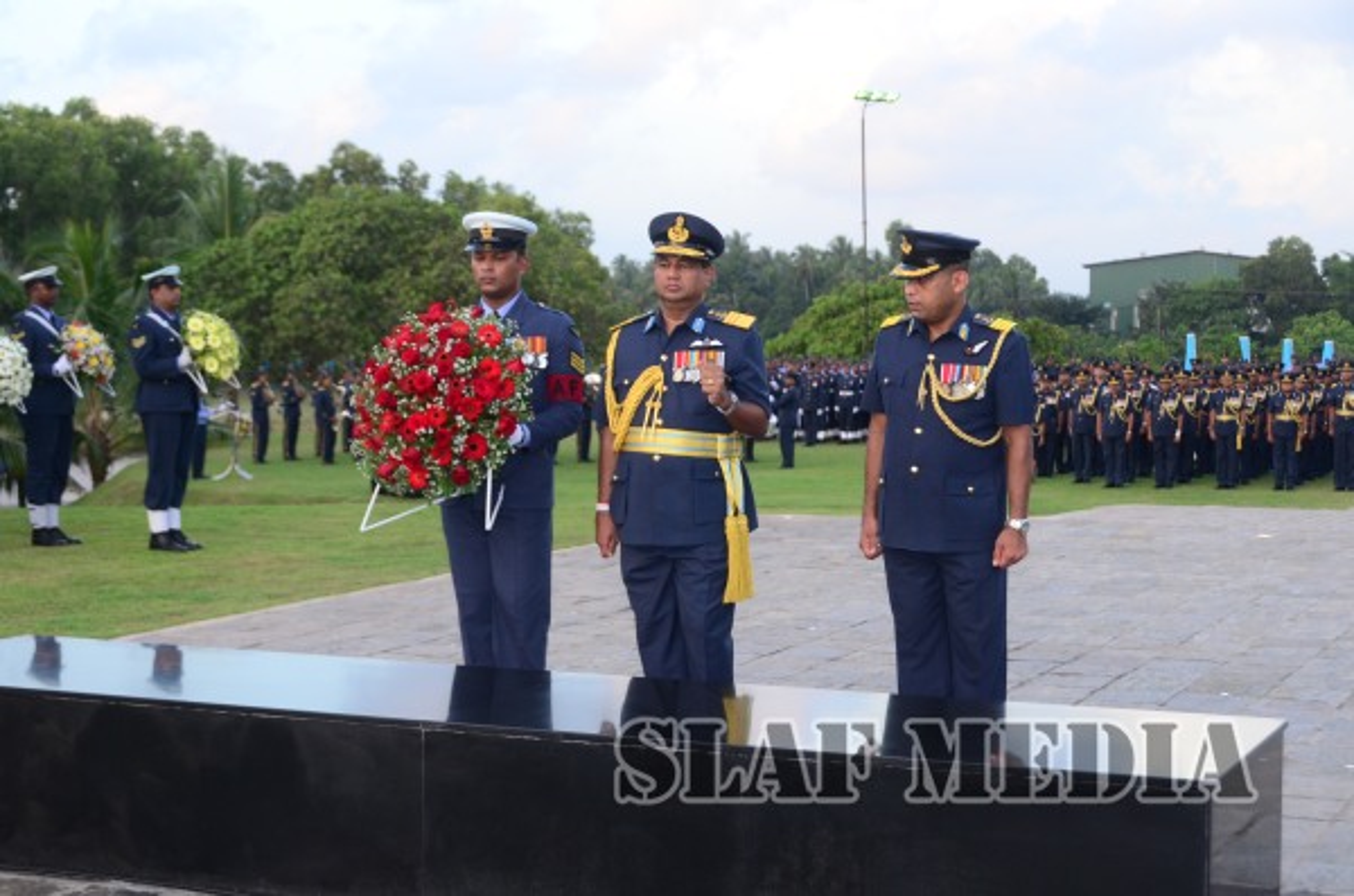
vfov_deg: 22.5
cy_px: 448
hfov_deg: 33.5
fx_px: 2251
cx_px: 677
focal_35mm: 60
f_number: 5.6
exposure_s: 1/100
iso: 400
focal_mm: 40
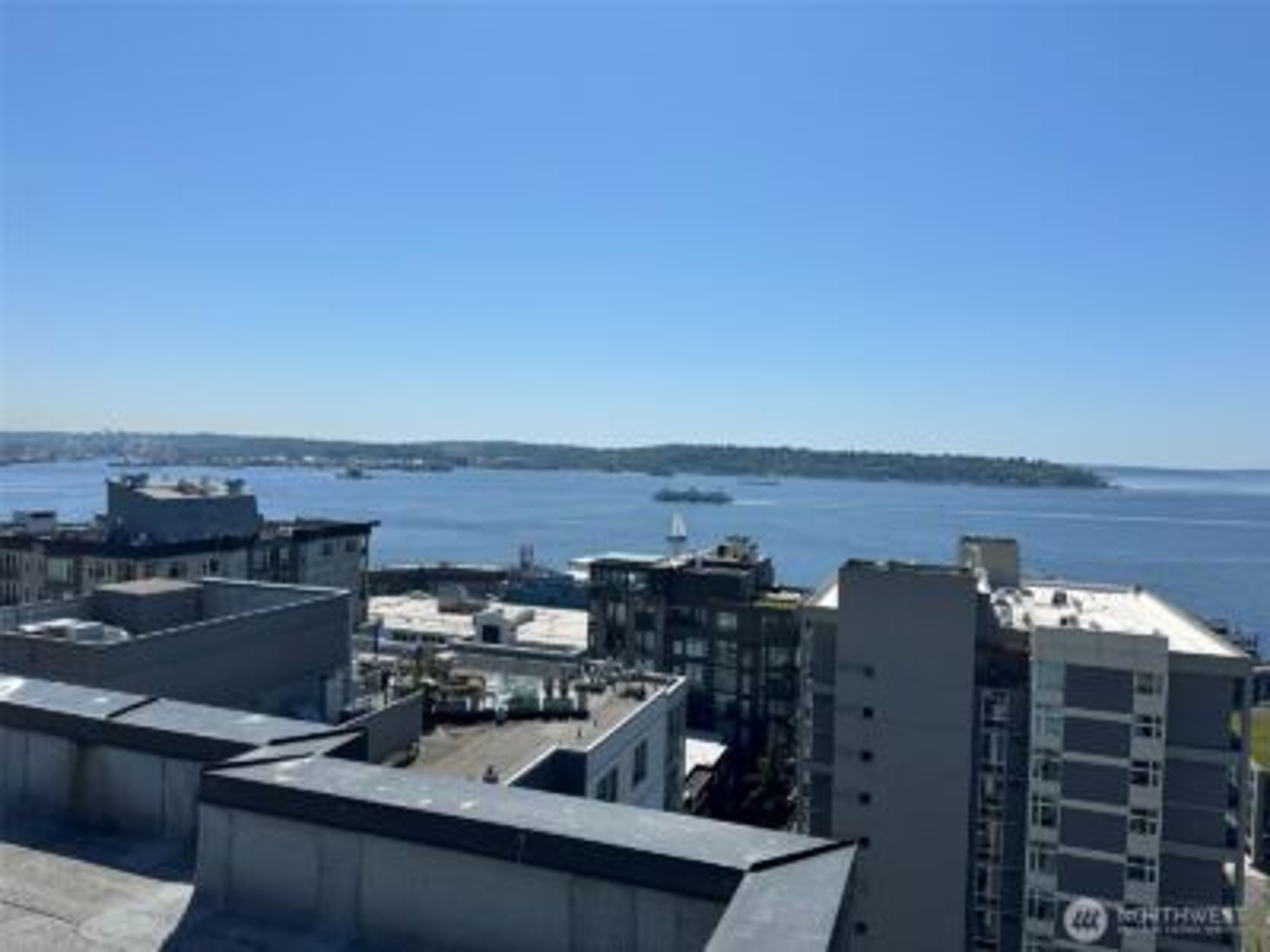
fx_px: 881
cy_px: 476
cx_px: 635
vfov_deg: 56.8
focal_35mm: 24
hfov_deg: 71.6
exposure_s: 1/8929
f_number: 1.78
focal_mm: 6.86
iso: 80
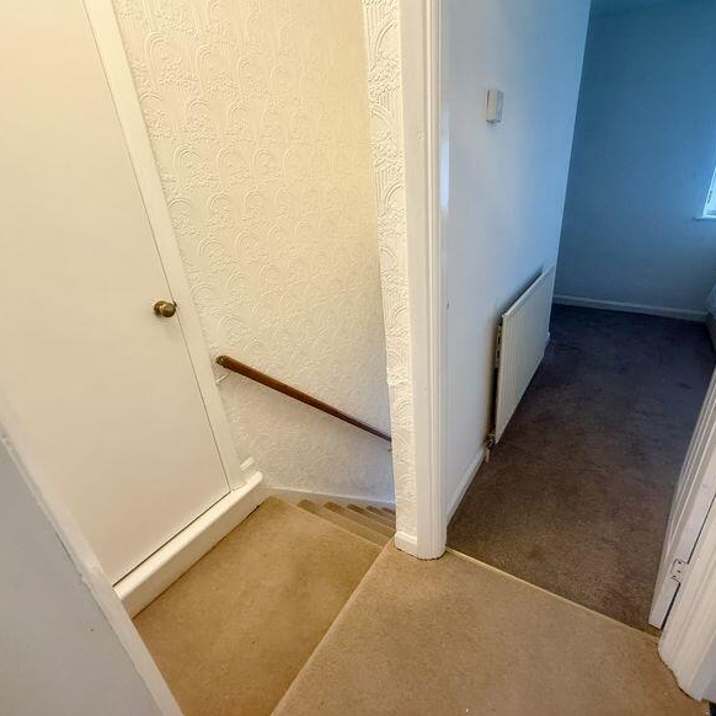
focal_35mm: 17
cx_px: 417
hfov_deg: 83.3
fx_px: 398
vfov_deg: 84.0
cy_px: 351
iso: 250
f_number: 2.2
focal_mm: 2.22
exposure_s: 1/50
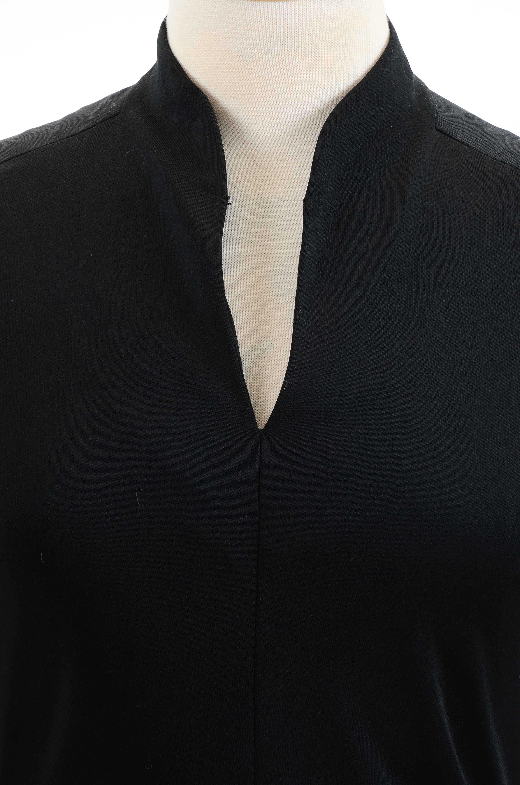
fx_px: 3428
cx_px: 260
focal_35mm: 158
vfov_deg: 13.1
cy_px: 392
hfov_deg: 8.7
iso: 400
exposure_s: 1/80
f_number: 11
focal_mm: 105
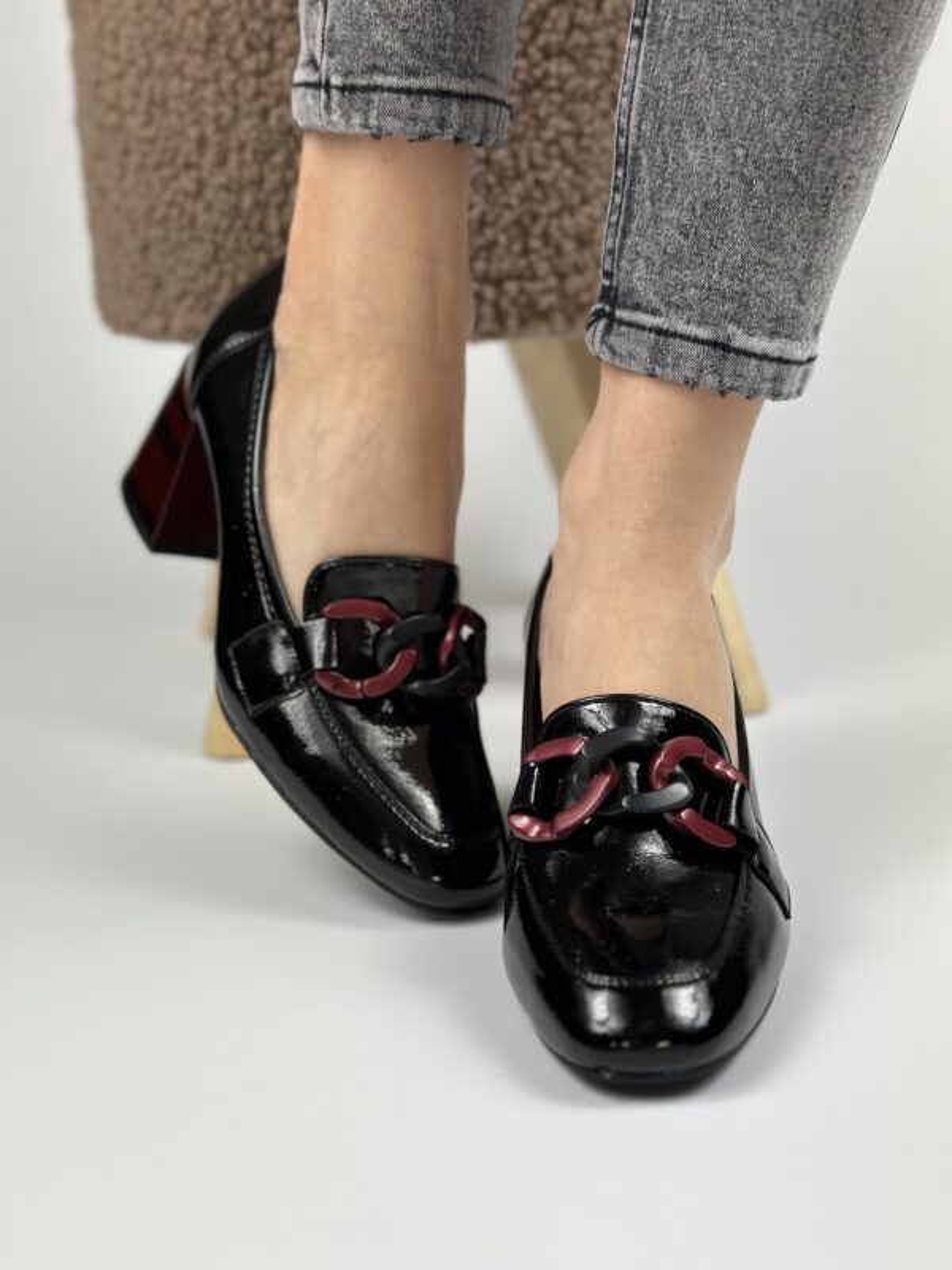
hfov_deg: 30.3
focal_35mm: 48
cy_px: 635
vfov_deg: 39.7
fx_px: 1760
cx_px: 476
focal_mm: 6.86
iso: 80
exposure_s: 1/980
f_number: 1.78
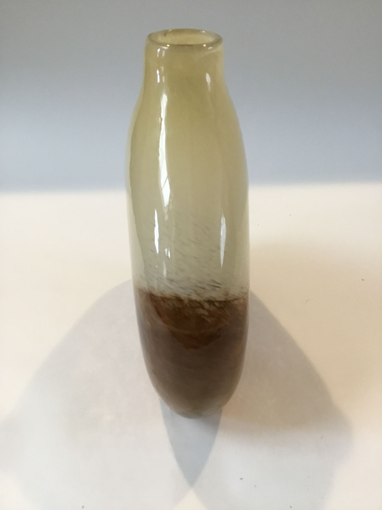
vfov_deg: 58.4
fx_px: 456
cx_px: 191
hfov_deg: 45.4
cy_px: 255
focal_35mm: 31
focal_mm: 3.3
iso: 200
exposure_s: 1/33
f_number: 2.4
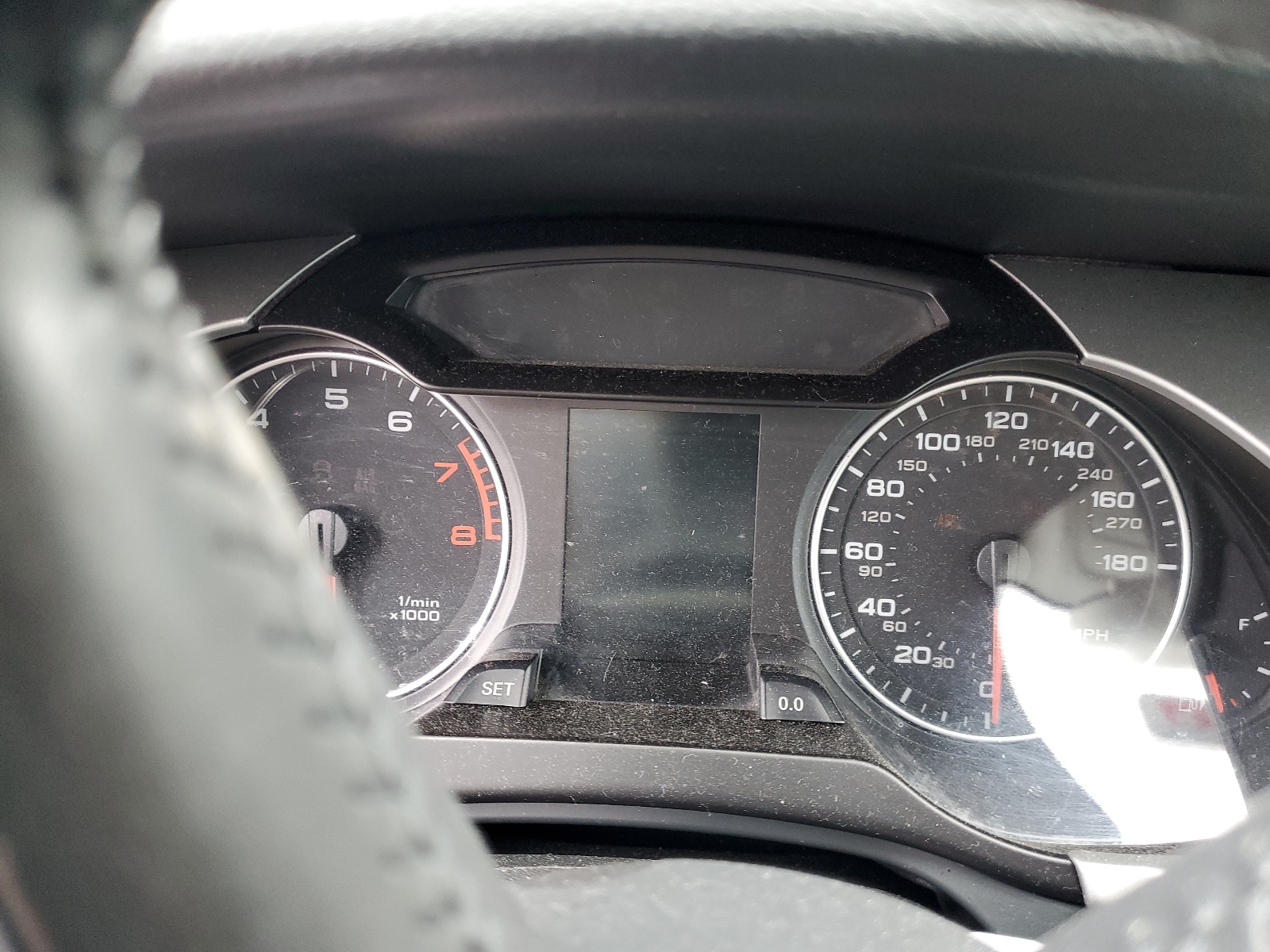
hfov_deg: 67.3
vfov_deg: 53.1
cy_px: 476
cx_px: 635
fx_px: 954
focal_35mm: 26
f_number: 1.5
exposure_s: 1/60.2
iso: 114
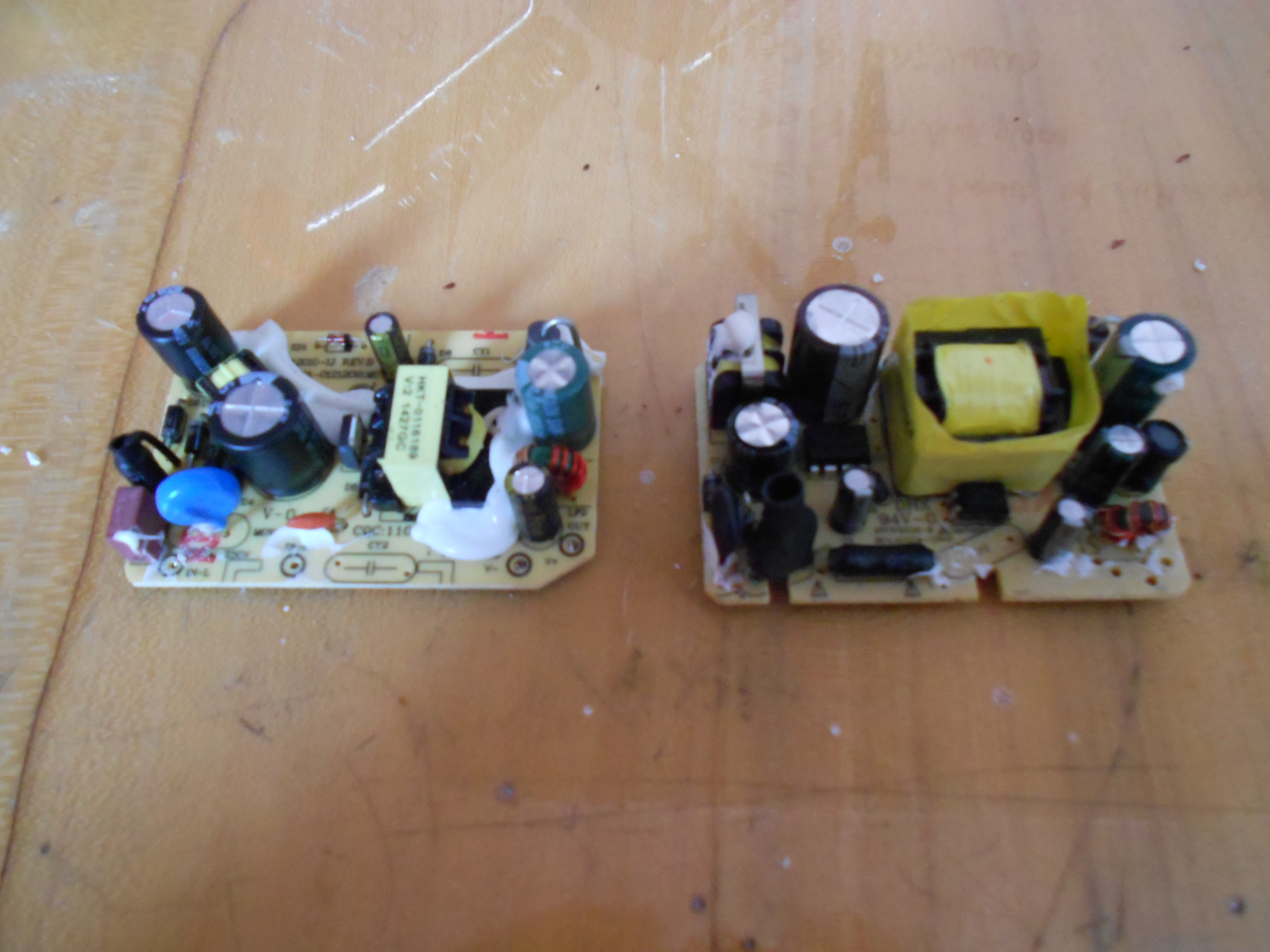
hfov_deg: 67.3
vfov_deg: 53.1
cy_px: 476
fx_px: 954
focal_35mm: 26
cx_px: 635
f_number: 3.2
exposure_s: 1/8
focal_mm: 4.6
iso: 640
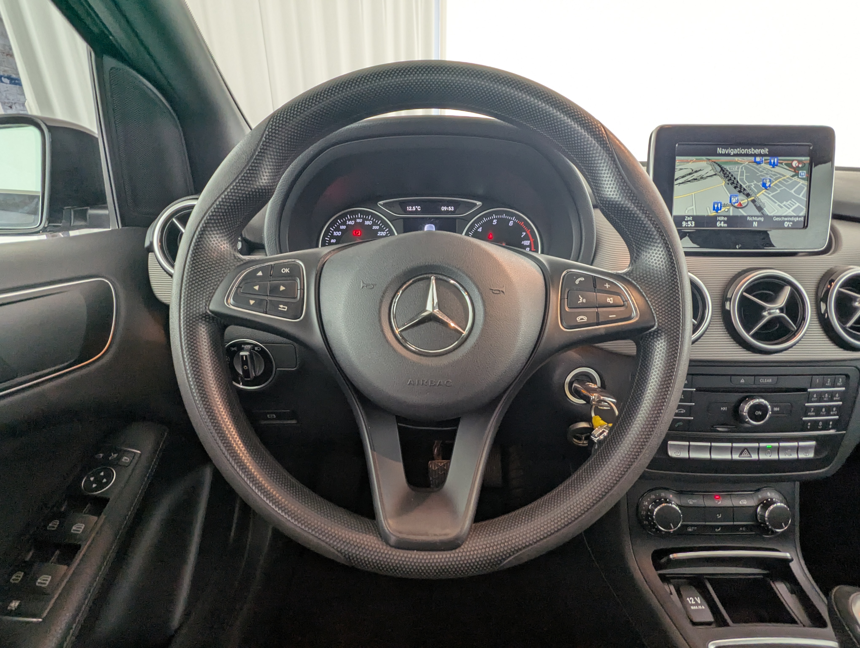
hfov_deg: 94.4
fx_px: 398
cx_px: 430
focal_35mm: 16
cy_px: 324
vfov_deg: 78.2
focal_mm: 2.35
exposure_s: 1/67
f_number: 2.2
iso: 90
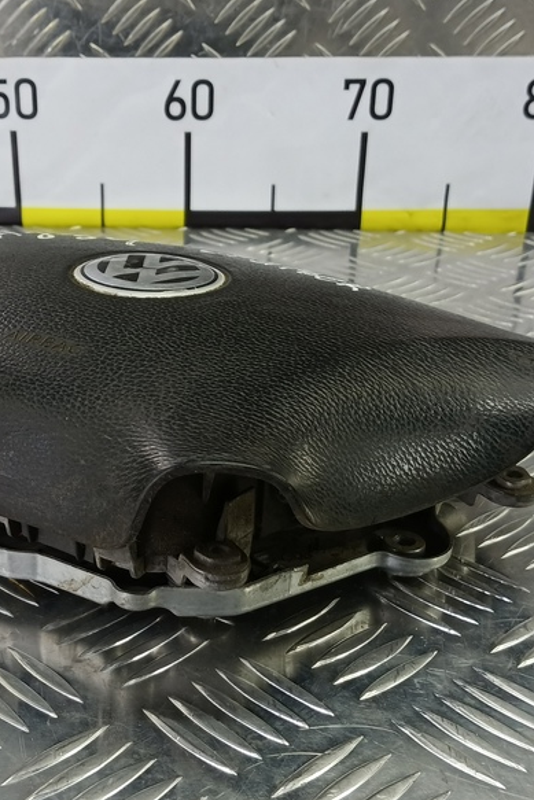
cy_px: 425
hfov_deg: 31.6
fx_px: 934
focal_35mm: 42
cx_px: 162
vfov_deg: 46.4
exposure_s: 1/50
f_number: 1.6
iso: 153
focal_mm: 4.11
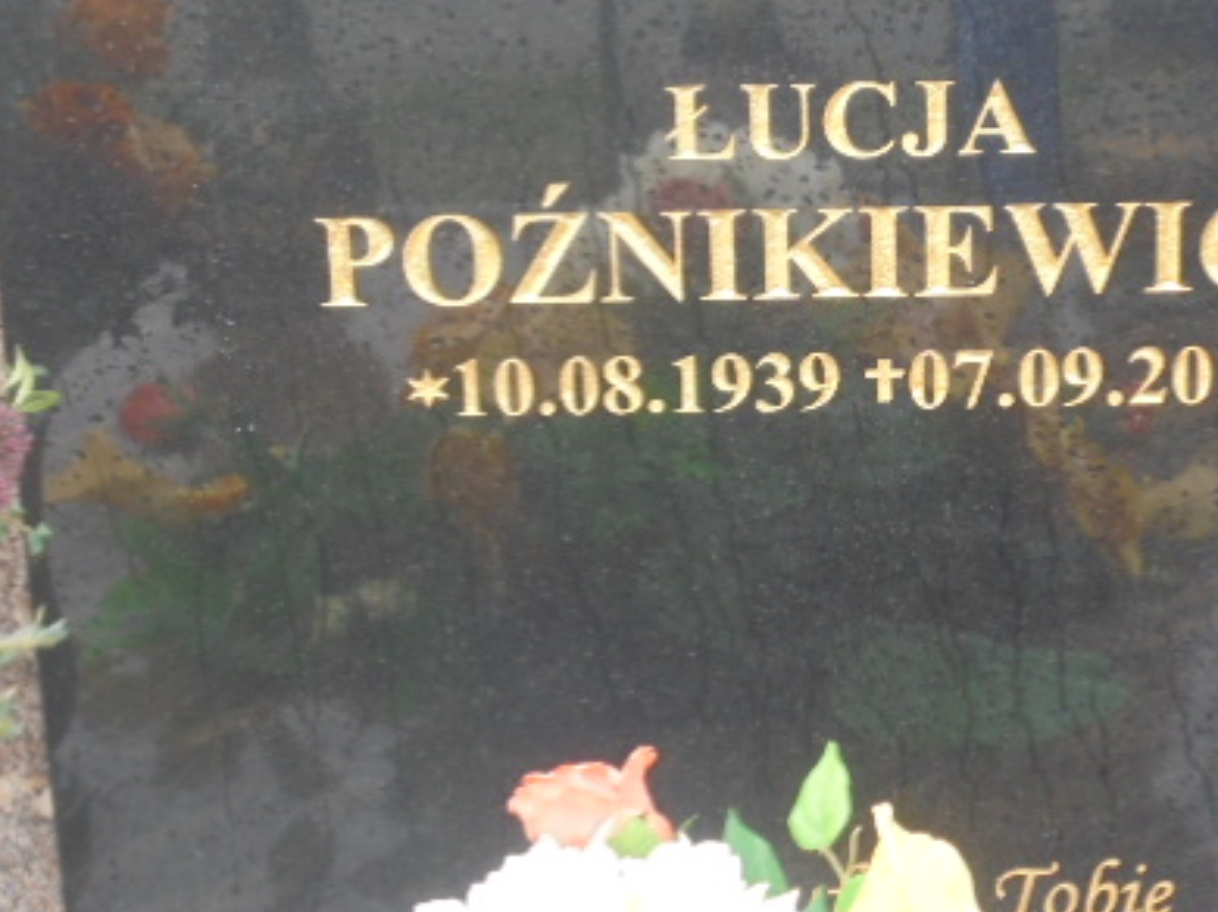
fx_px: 3235
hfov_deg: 21.2
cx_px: 859
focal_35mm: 92
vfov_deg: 16.0
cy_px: 359
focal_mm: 10.1
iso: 250
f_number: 5.2
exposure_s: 1/30
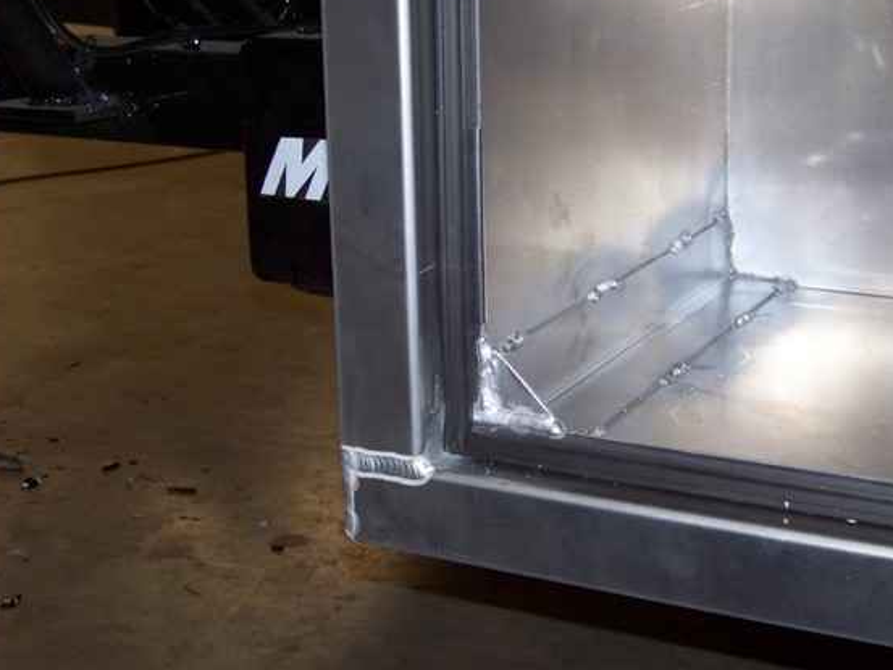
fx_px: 1600
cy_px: 372
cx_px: 546
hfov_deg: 31.1
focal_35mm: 62
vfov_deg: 23.6
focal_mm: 7.6
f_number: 2.8
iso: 200
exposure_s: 1/30
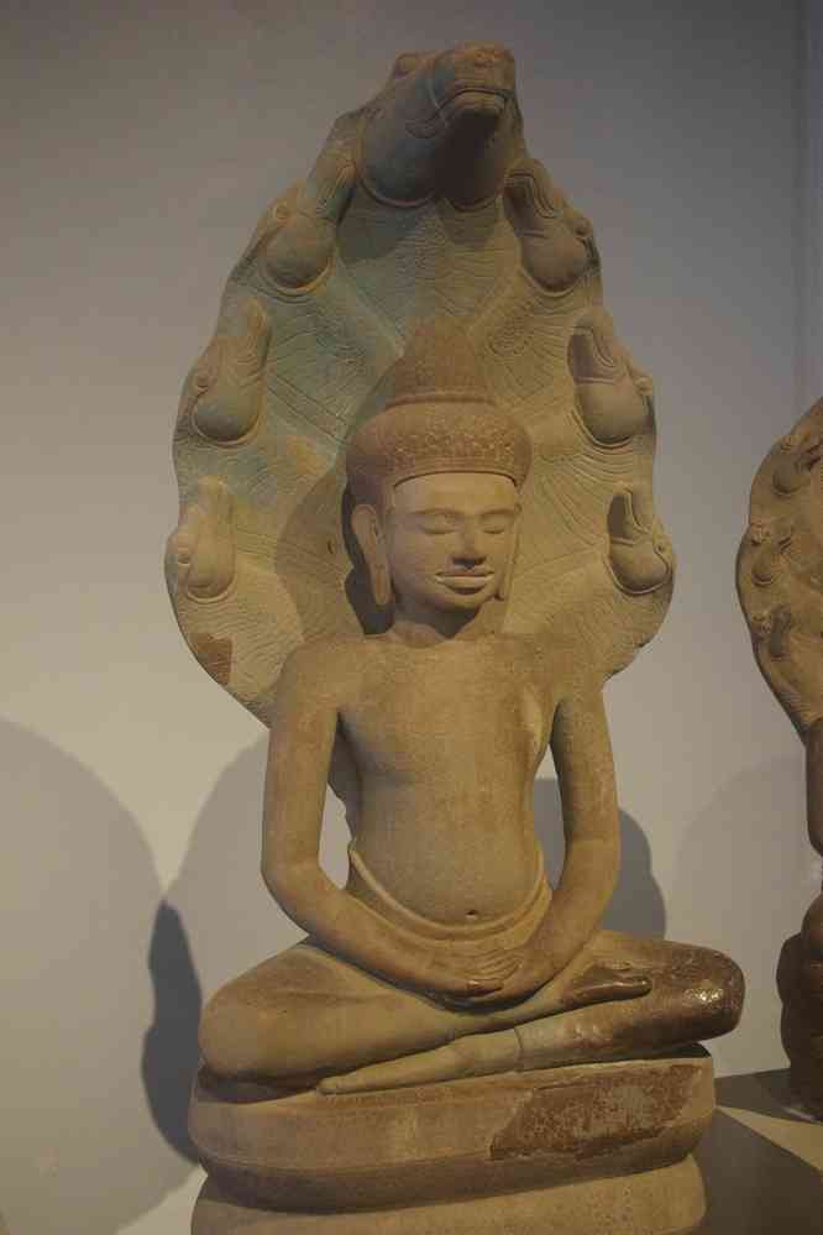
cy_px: 618
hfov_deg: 27.3
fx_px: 1697
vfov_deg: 40.0
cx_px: 412
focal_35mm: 50
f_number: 4
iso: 3200
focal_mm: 33
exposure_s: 1/40
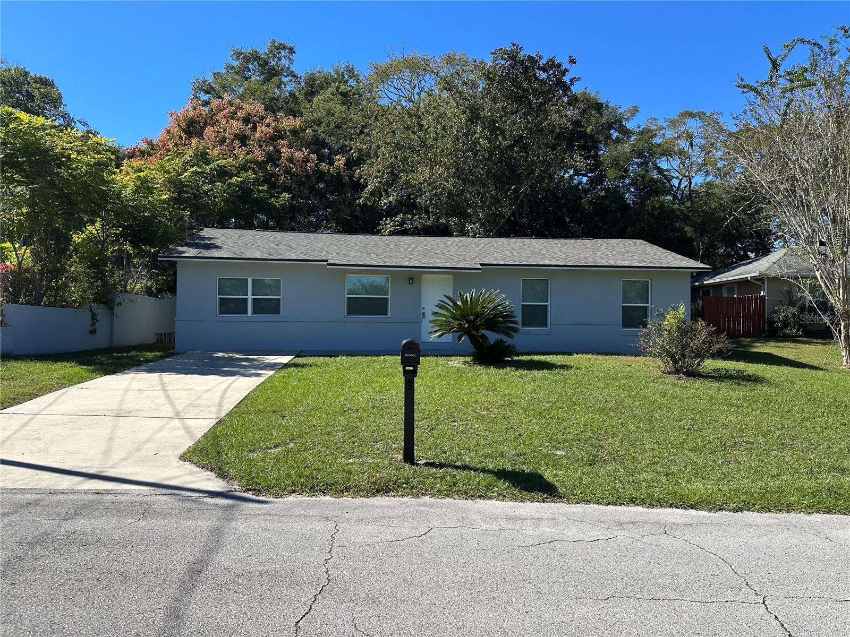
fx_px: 589
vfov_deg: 56.8
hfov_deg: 71.6
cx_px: 425
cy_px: 318
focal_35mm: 24
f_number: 1.78
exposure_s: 1/3356
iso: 80
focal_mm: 6.86
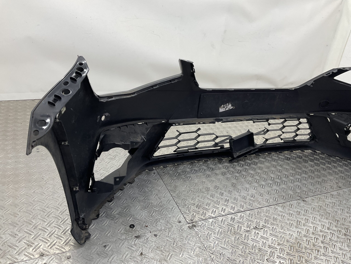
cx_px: 176
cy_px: 132
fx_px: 294
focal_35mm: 29
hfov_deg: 61.7
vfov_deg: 48.2
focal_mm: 3
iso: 40
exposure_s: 1/120
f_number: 1.8
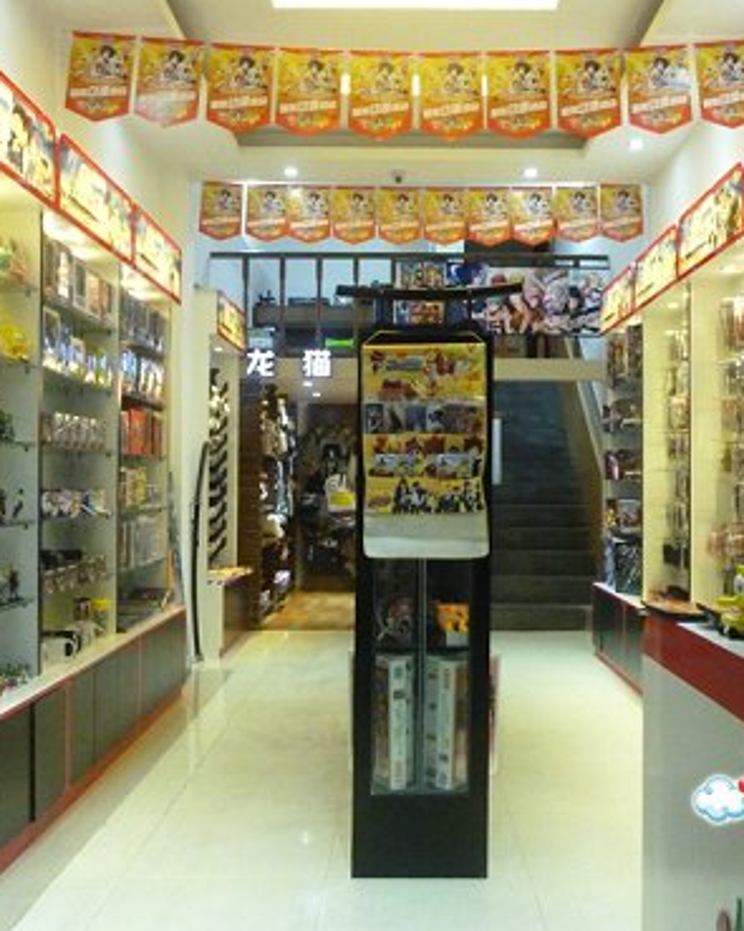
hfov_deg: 40.1
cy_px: 460
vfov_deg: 49.1
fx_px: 1019
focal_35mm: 37
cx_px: 414
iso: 800
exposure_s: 1/25
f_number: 3.1
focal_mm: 5
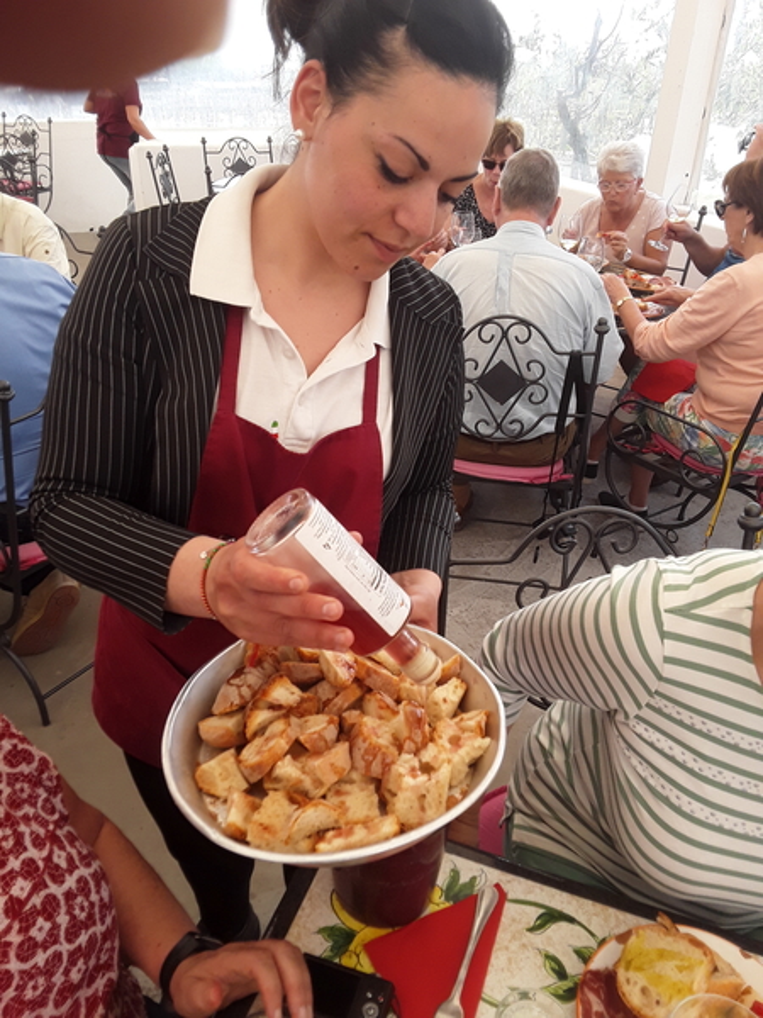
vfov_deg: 65.3
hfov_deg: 51.4
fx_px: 794
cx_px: 382
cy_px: 509
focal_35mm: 27
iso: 40
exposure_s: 1/289
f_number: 1.9
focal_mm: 2.91
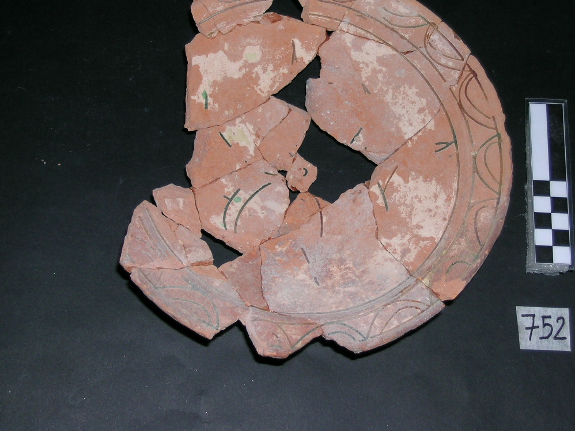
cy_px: 169
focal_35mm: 59
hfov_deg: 32.6
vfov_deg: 24.8
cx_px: 334
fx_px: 980
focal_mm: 9.5
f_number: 3.3
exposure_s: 1/60.1
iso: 50
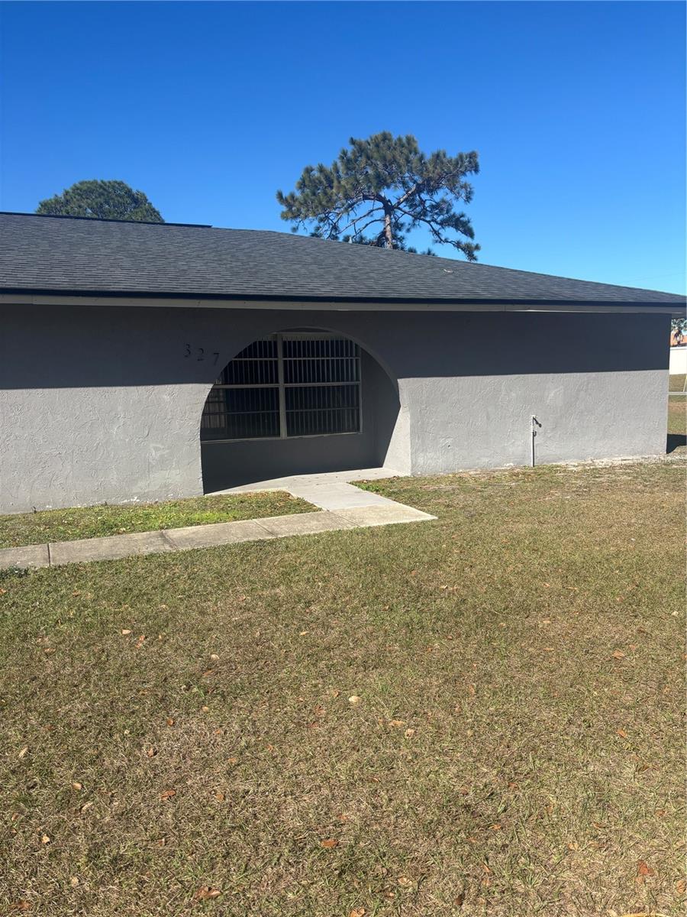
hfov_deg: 53.1
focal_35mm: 26
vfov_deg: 67.3
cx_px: 344
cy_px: 458
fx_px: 688
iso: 50
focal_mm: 5.96
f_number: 1.6
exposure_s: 1/2639
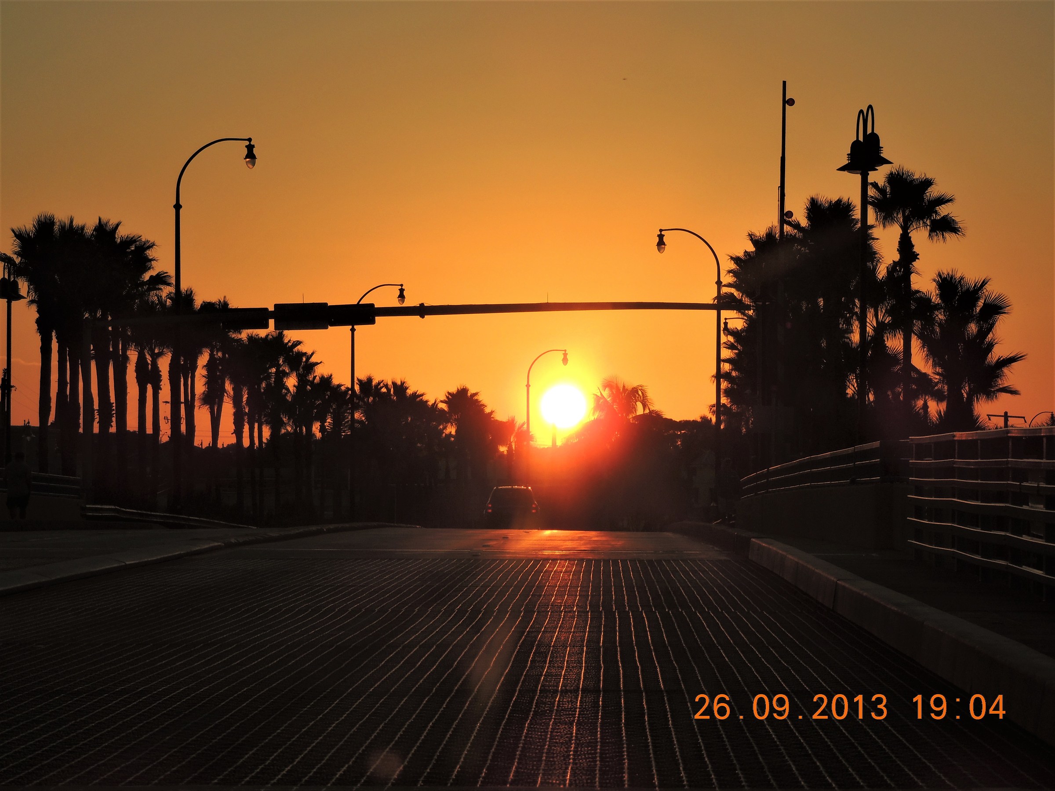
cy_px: 396
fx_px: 4114
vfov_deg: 11.0
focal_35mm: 135
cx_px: 528
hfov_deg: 14.6
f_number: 4.3
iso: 100
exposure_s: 1/800
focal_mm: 24
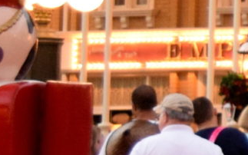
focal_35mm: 412
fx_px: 2785
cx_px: 949
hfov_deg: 4.7
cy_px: -84
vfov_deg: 3.2
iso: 2200
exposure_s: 1/50
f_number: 4.5
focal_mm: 34
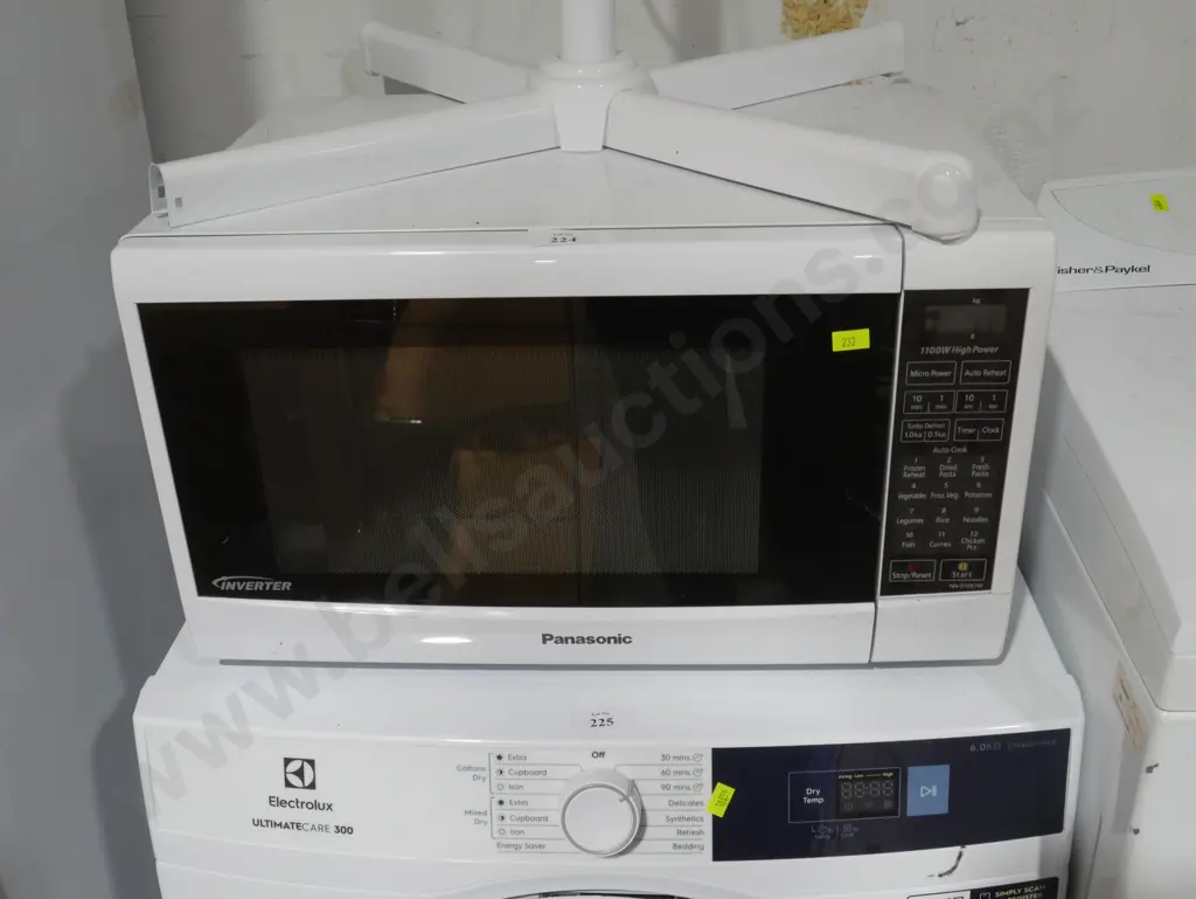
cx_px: 598
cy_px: 450
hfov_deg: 49.0
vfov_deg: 37.8
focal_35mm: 38
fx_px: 1314
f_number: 10
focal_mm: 19
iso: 2000
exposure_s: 1/60
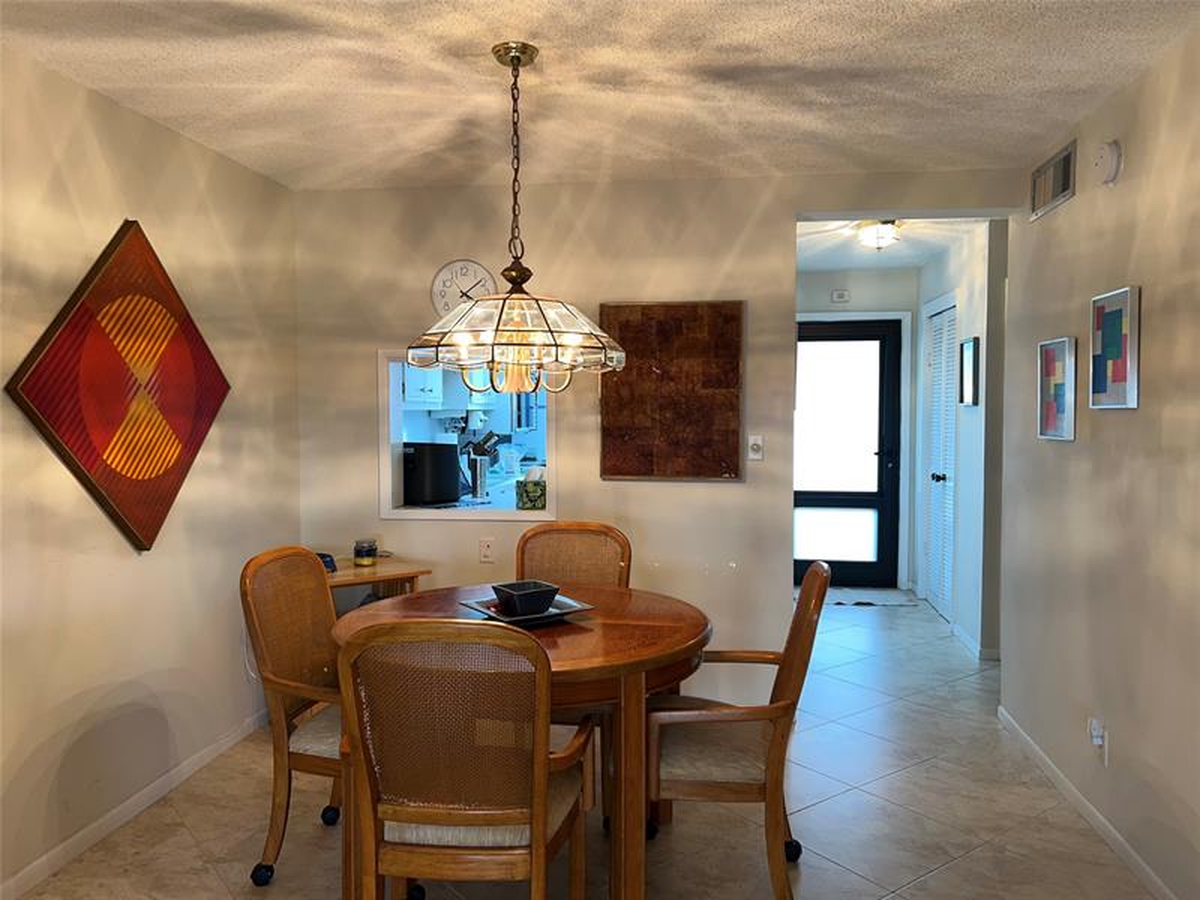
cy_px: 450
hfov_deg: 67.3
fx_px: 901
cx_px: 600
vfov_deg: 53.1
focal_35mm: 26
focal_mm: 5.7
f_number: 1.5
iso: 40
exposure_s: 1/30
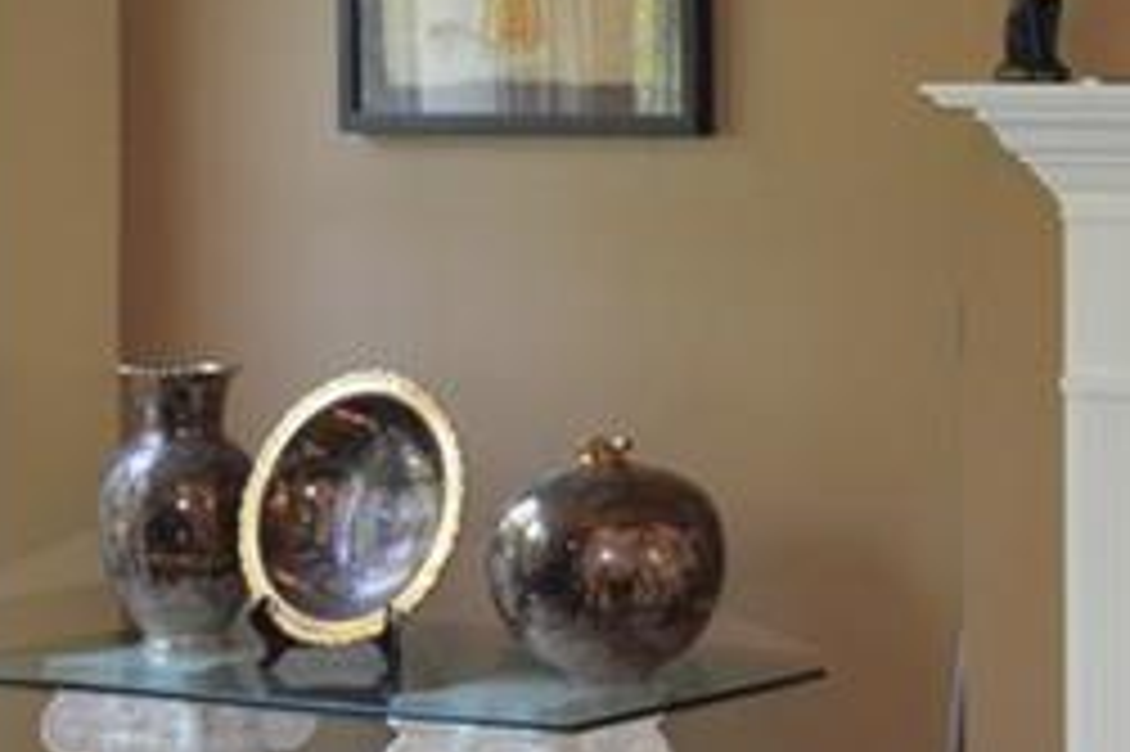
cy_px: 252
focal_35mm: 147
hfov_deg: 13.4
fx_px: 4611
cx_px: 1540
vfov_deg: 9.3
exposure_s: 1/80
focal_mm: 24
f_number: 4
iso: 400
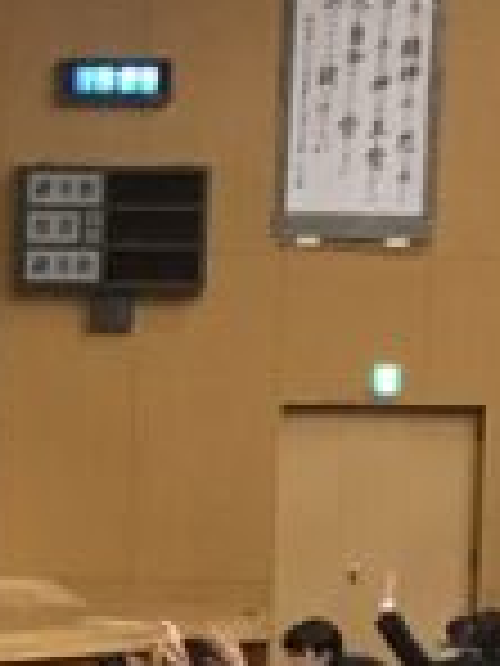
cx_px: -455
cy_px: 603
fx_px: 3235
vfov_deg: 11.7
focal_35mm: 168
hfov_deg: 8.4
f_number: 2.4
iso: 250
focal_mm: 3.3
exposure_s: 1/24
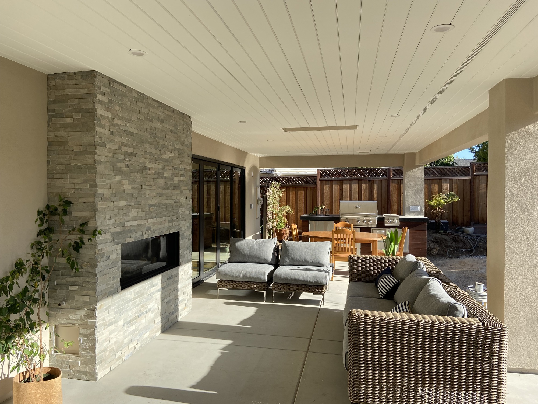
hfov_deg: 67.3
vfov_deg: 53.1
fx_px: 404
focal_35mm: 26
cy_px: 202
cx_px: 269
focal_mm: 4.25
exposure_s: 1/912
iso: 32
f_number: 1.8
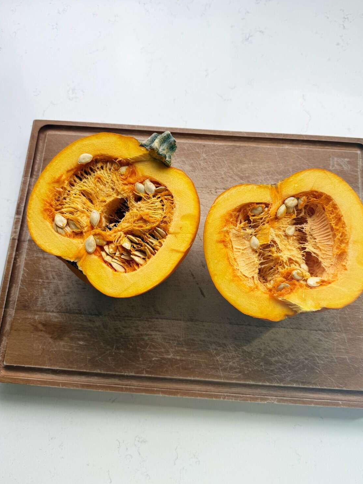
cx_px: 195
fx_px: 363
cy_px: 233
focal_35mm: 26
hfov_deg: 53.0
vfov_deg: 67.3
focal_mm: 6.76
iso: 64
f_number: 1.78
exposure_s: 1/224
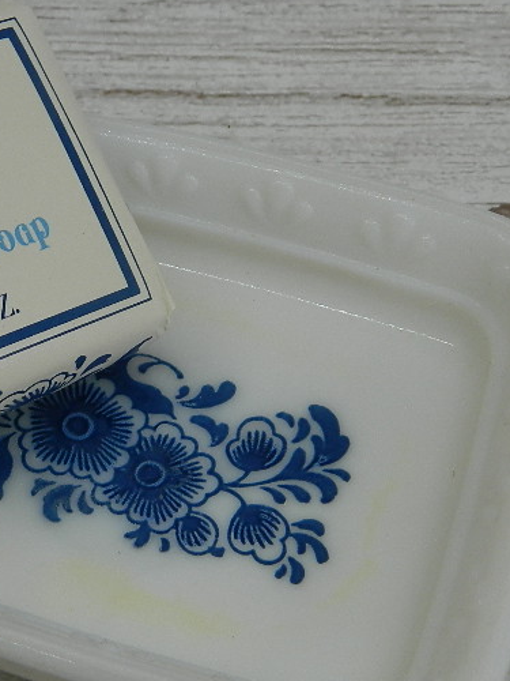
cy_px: 387
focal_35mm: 84
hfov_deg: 17.1
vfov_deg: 23.3
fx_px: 1650
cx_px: -20
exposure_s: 1/100
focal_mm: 7.3
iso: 80
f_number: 3.5
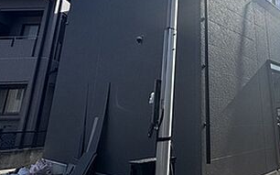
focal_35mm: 31
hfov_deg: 57.8
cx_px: 213
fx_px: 236
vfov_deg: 39.6
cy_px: 47
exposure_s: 1/2674
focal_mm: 2.22
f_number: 2.2
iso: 50
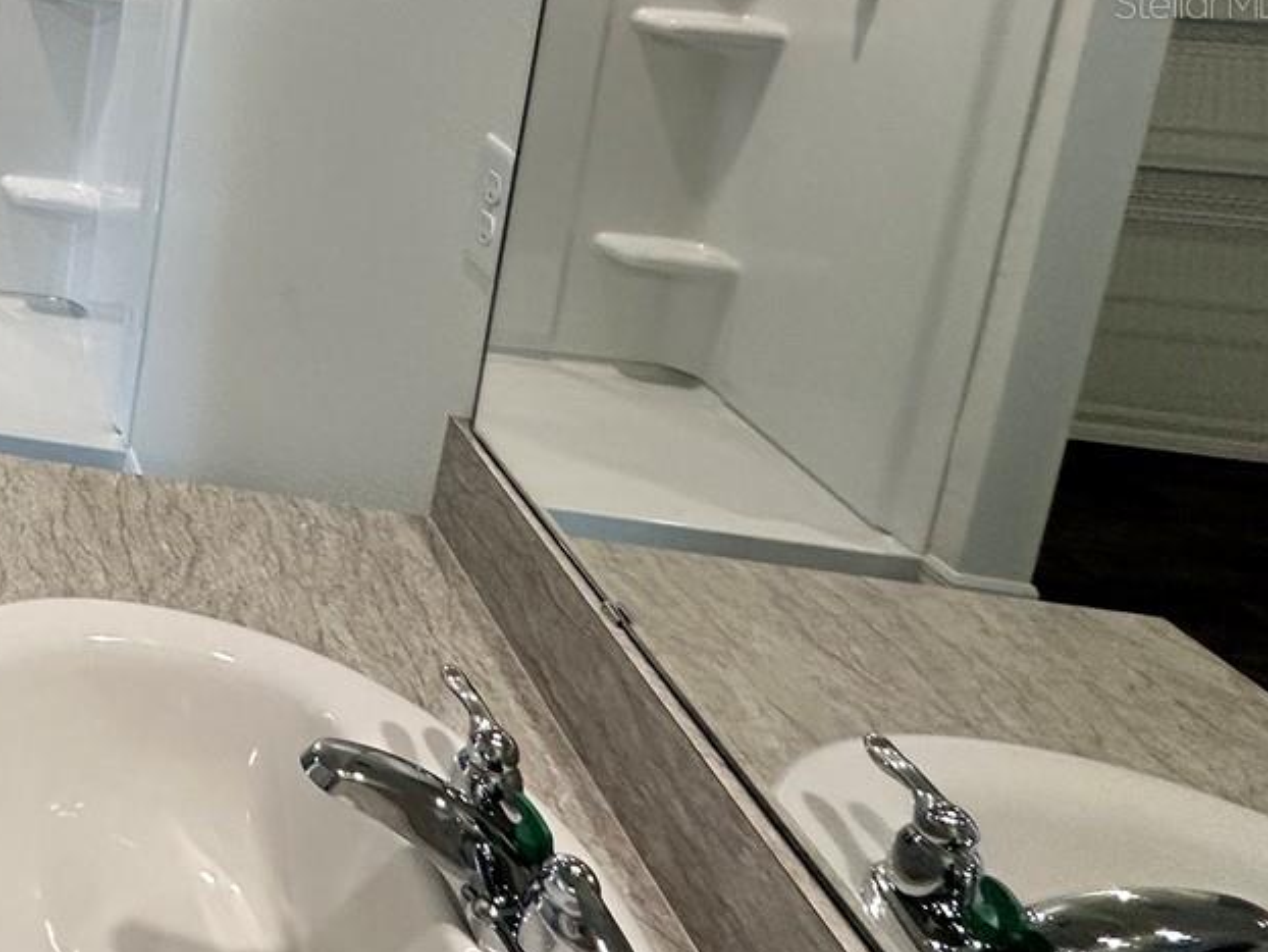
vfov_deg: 35.8
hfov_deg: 36.6
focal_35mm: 36
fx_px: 1319
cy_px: 2
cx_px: -324
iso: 200
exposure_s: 1/120
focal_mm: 2.22
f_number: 2.2
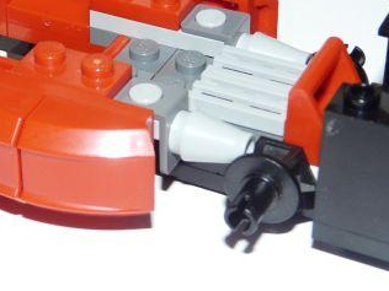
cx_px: 57
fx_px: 1393
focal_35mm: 124
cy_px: 83
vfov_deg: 11.9
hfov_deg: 15.7
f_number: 4
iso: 100
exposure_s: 1/40
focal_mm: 8.1
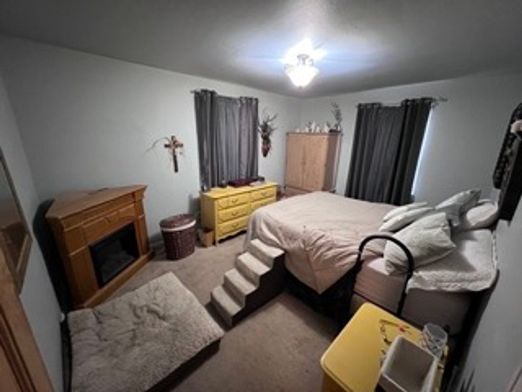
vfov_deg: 89.9
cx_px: 261
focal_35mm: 13
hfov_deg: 106.2
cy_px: 196
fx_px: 196
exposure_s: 1/40
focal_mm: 1.57
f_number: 1.8
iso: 1000
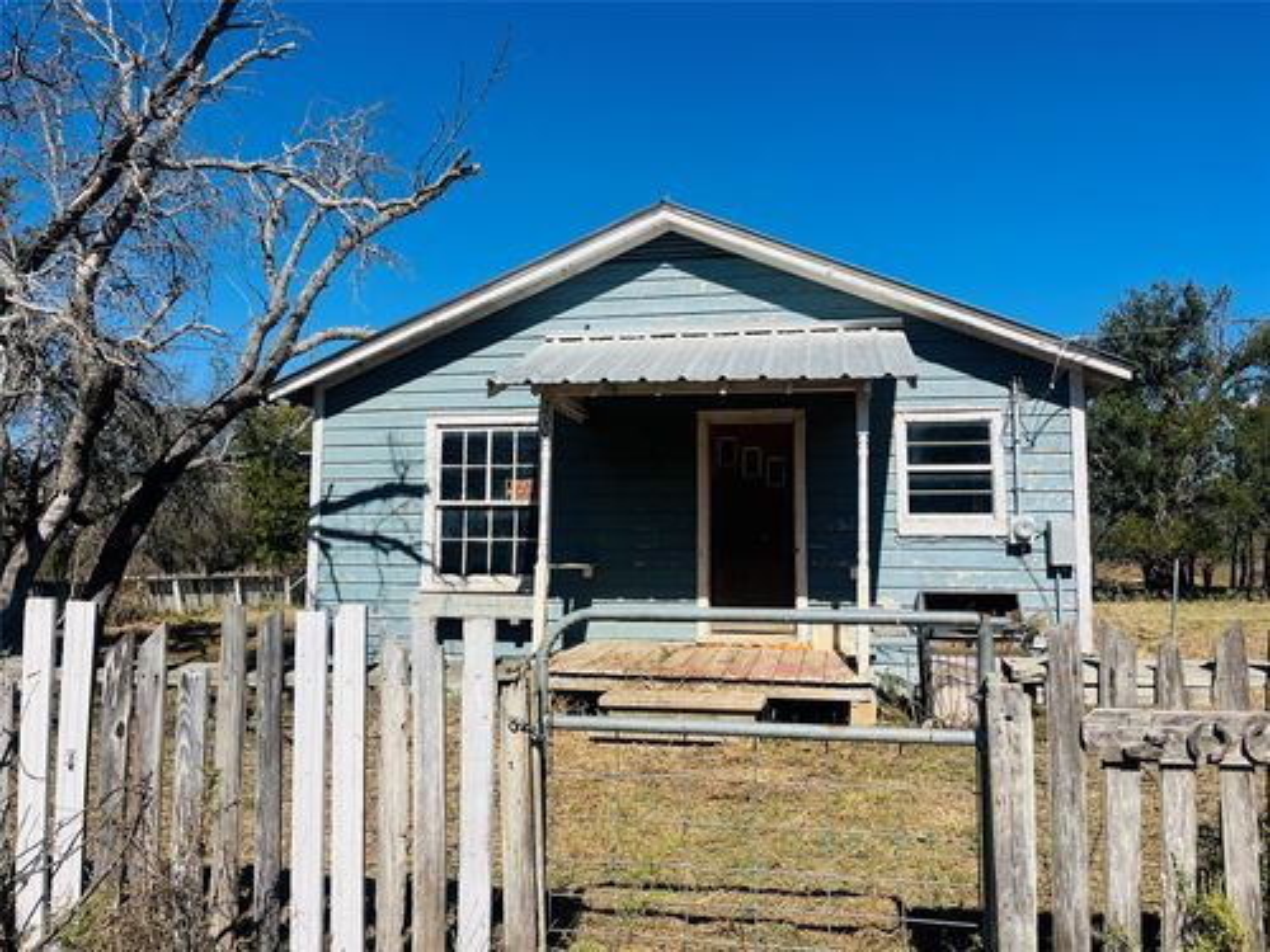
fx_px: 954
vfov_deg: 53.1
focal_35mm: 26
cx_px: 635
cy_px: 476
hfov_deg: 67.3
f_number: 1.6
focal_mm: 5.1
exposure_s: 1/5848
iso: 50
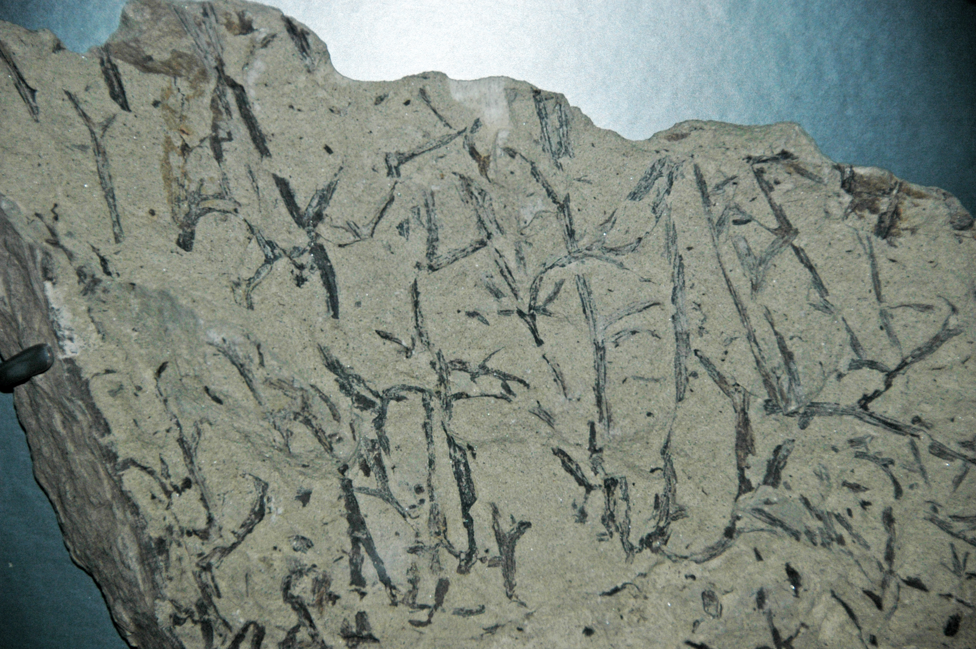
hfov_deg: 12.2
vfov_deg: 8.2
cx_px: 488
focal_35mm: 168
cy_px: 324
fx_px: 4551
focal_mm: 112
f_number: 5.6
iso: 400
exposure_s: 1/60
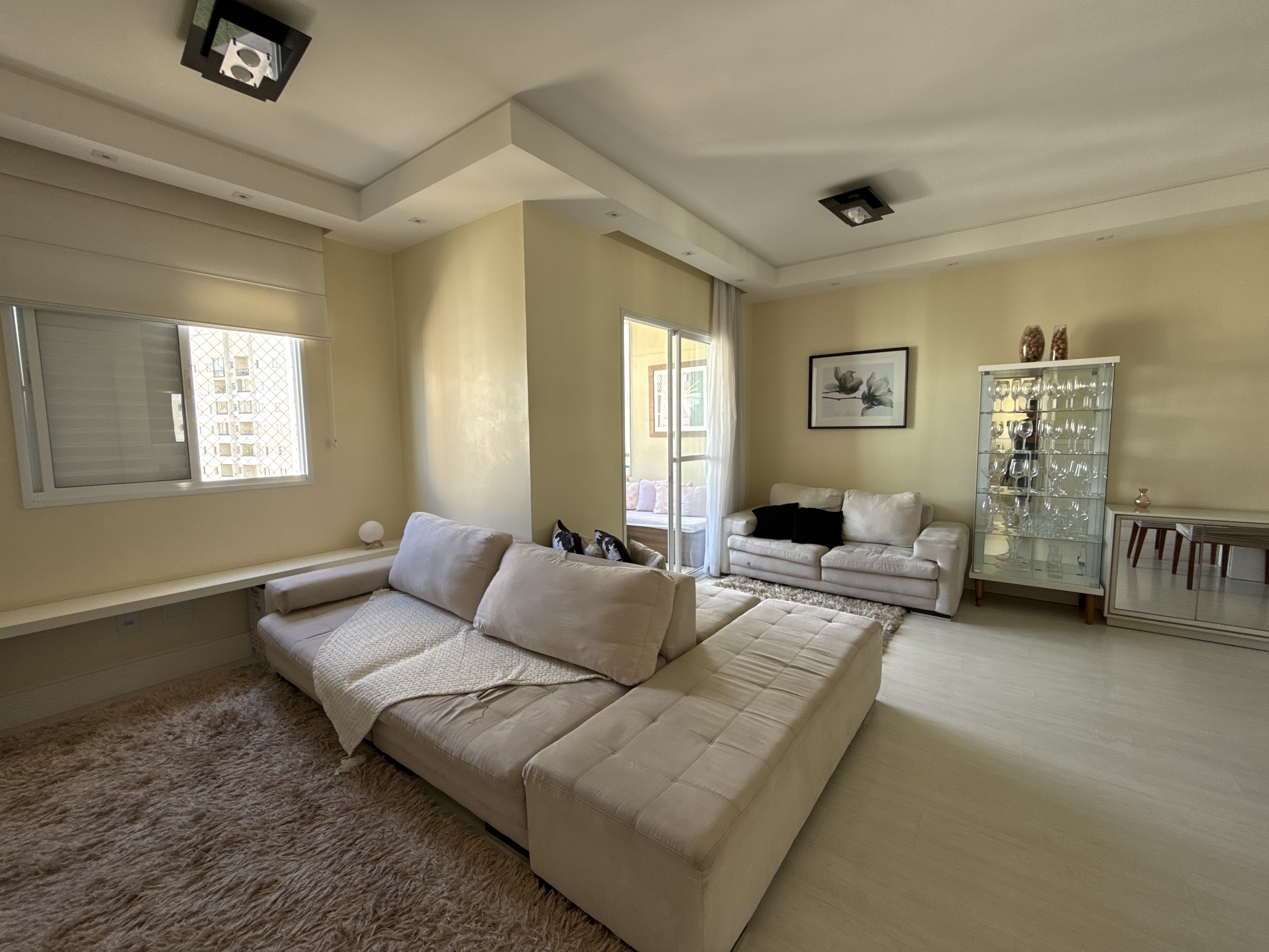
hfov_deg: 102.1
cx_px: 634
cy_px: 476
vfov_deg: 85.7
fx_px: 513
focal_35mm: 14
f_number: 2.2
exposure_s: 1/99
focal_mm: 2.22
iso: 64
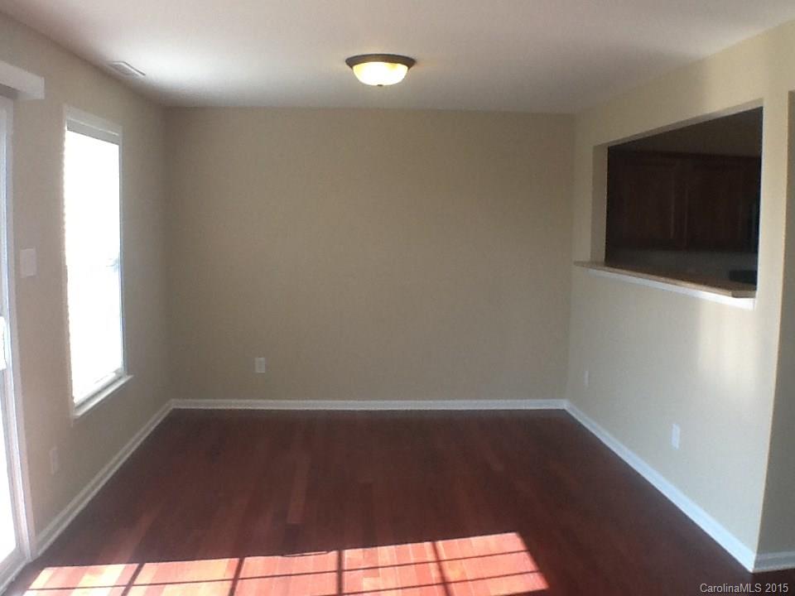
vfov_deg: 32.9
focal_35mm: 44
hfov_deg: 42.9
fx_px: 1011
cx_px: 398
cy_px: 298
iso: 64
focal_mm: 2.03
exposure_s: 1/120
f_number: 2.4
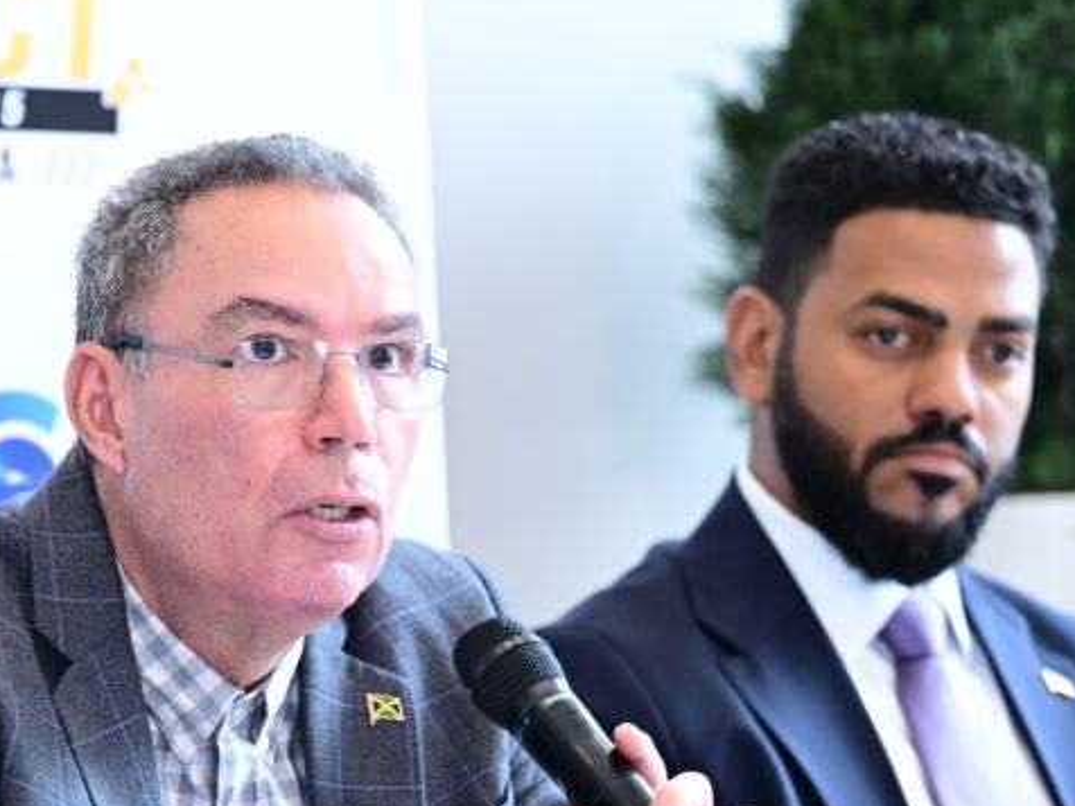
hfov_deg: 9.1
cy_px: 577
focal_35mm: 217
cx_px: 88
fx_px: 6739
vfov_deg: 6.8
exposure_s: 1/160
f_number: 2.8
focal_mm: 105
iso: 1000
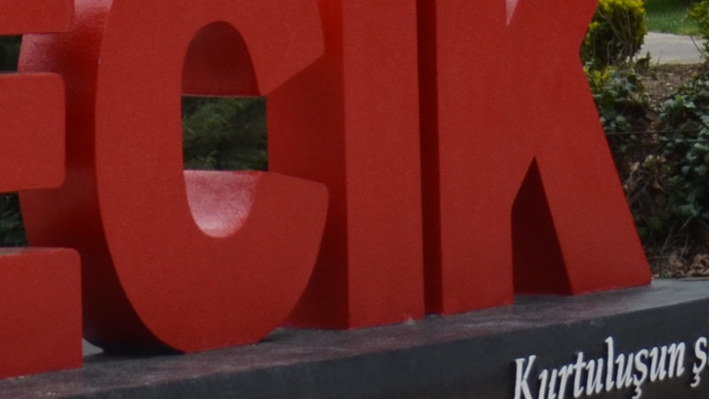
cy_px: 229
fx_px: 5827
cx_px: 518
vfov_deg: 3.9
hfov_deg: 7.0
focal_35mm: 310
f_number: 4.5
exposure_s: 1/250
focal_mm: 35
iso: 140
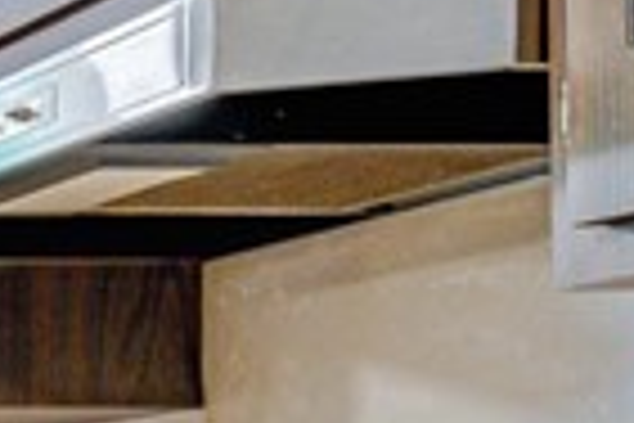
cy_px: 691
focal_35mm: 108
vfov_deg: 11.9
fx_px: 1902
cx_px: -1192
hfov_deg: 11.8
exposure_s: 1/20
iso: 1000
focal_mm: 14
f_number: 11
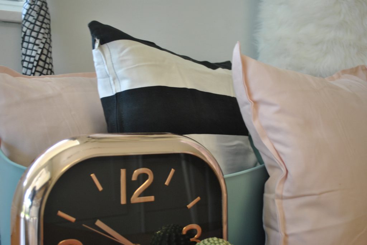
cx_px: 184
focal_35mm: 44
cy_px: 122
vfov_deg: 30.9
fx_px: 444
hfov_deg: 44.9
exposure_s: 1/30
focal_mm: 29
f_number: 4.5
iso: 360
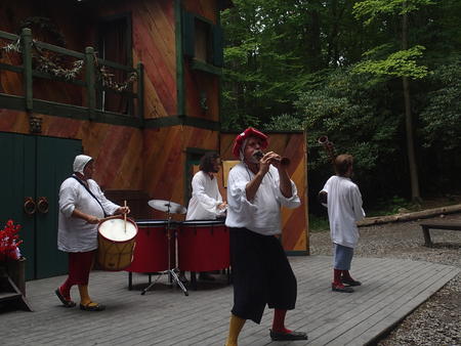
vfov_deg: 40.7
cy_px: 173
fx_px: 466
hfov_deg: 52.6
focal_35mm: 35
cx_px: 230
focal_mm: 6.4
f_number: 3.5
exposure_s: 1/250
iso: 100
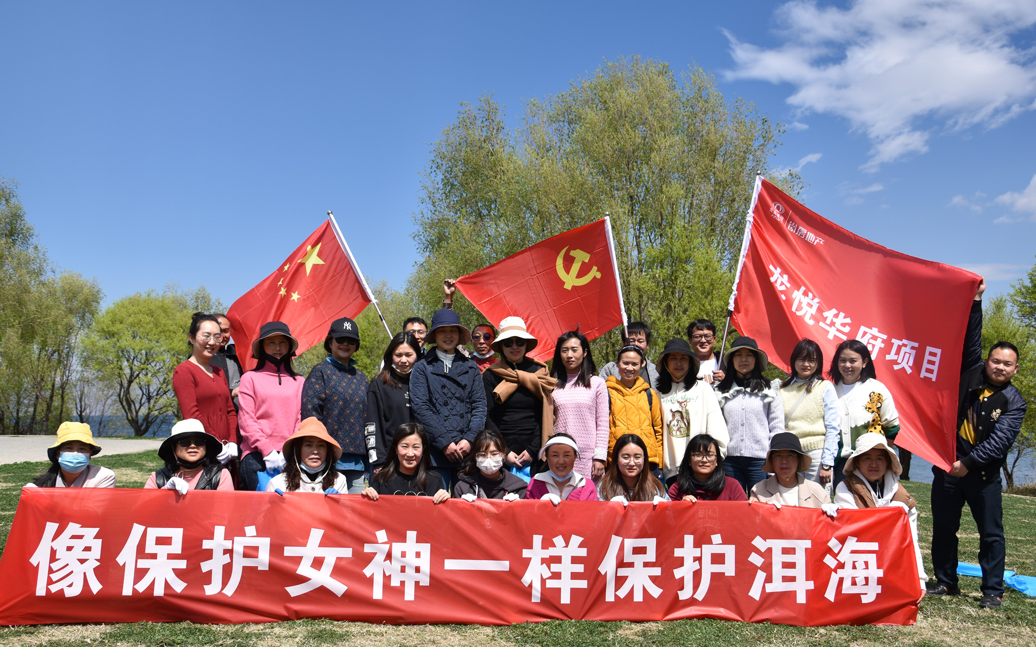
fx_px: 960
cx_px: 518
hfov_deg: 56.7
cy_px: 328
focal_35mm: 34
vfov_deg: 37.3
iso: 100
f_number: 5
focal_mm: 22
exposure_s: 1/640
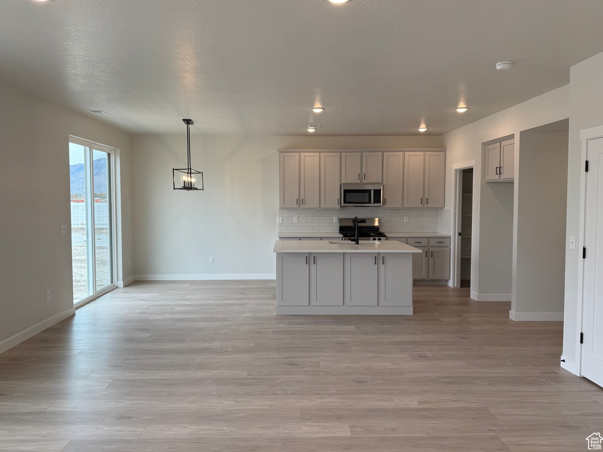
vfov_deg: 54.9
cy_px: 219
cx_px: 294
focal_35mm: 25
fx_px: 436
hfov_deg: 69.4
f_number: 1.78
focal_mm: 6.76
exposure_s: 1/438
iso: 100
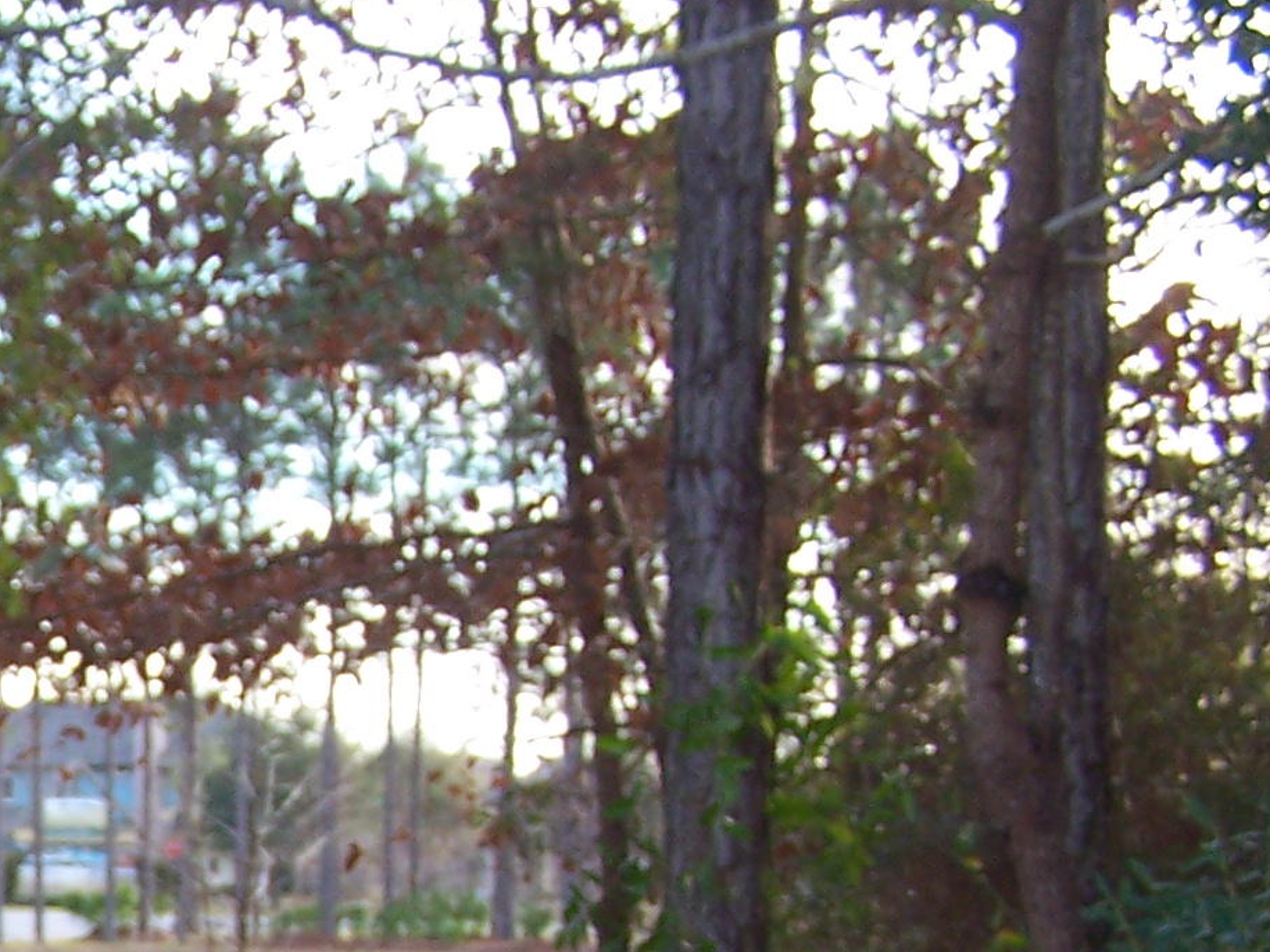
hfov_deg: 17.6
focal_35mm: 107
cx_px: -197
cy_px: 1242
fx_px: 3925
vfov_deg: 13.3
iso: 100
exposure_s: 1/100
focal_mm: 6.3
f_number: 2.8
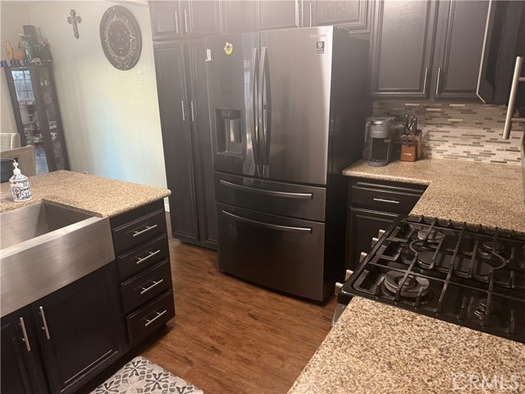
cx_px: 262
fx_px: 364
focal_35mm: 24
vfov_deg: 56.8
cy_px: 197
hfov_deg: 71.6
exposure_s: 1/60
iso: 320
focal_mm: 6.76
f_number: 1.78
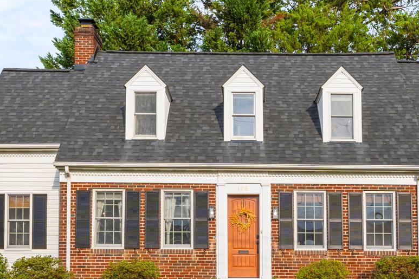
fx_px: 626
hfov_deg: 36.9
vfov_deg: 25.1
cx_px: 250
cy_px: 164
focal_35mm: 54
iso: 320
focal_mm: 20.3
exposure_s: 1/200
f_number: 11
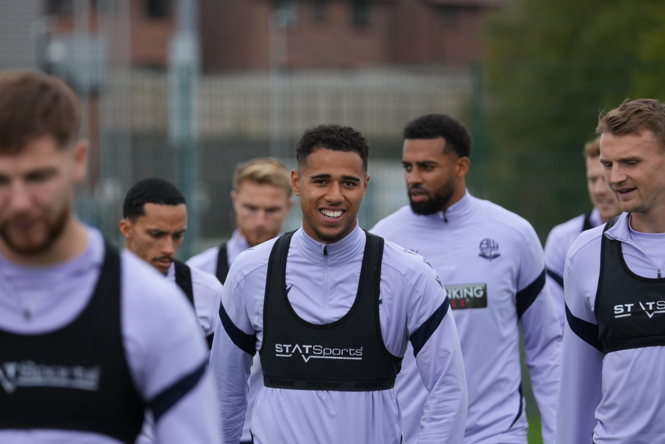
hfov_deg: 4.2
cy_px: 222
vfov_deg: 2.8
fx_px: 8989
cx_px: 332
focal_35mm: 486
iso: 1000
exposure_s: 1/1000
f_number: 6.3
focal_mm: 324.2
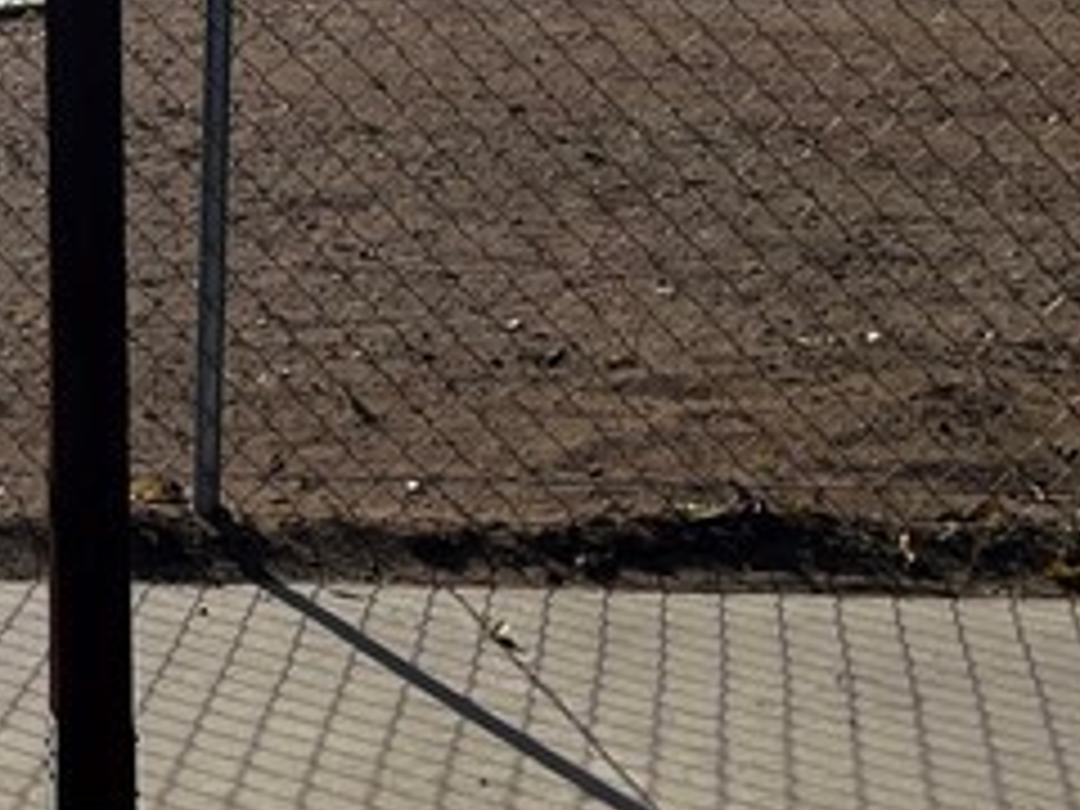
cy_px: -400
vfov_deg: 12.7
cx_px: -540
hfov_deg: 16.2
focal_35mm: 111
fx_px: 3463
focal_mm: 5.1
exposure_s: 1/15152
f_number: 1.6
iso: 50
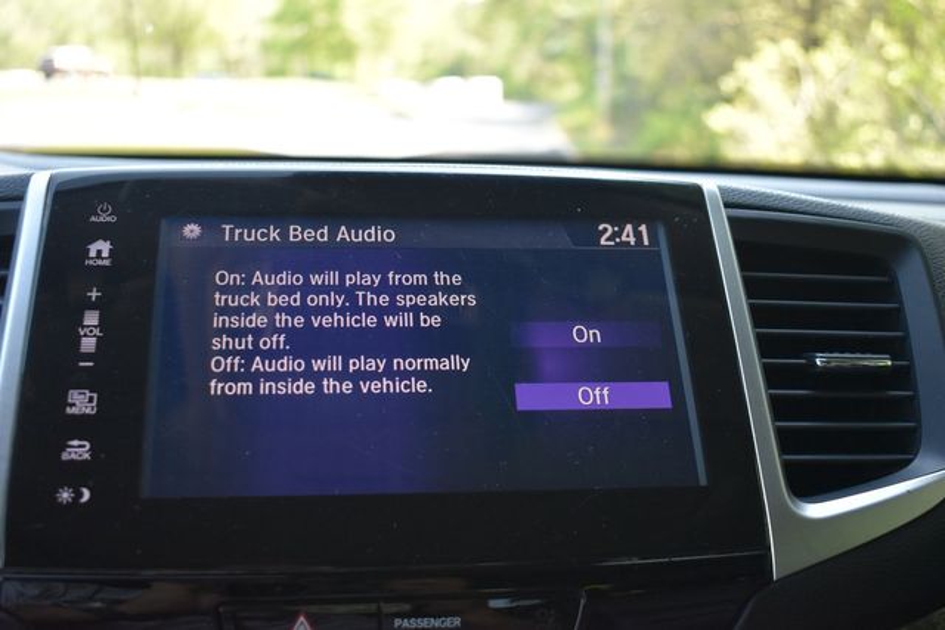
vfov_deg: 33.0
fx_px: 1063
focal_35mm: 40
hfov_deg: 47.9
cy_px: 315
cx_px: 472
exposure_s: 1/250
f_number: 4
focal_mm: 27
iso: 800
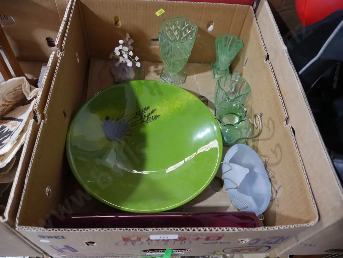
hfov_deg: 63.4
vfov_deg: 49.8
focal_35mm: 28
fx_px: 278
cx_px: 172
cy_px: 129
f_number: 3.5
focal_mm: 14
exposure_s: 1/60
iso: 1600
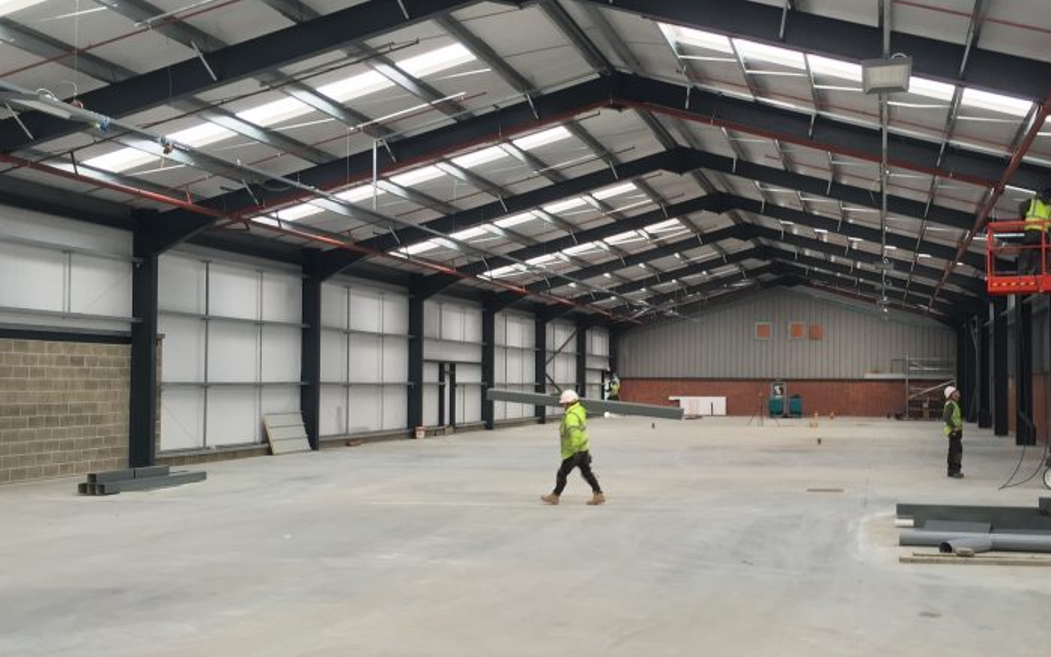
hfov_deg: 45.0
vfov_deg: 29.2
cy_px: 347
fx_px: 1260
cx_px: 644
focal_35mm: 44
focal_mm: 4.15
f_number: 2.2
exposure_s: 1/60
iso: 40
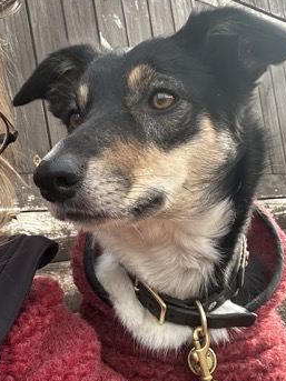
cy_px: 273
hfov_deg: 25.7
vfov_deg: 33.8
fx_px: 617
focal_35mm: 56
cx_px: 68
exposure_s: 1/443
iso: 25
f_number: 1.9
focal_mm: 2.69
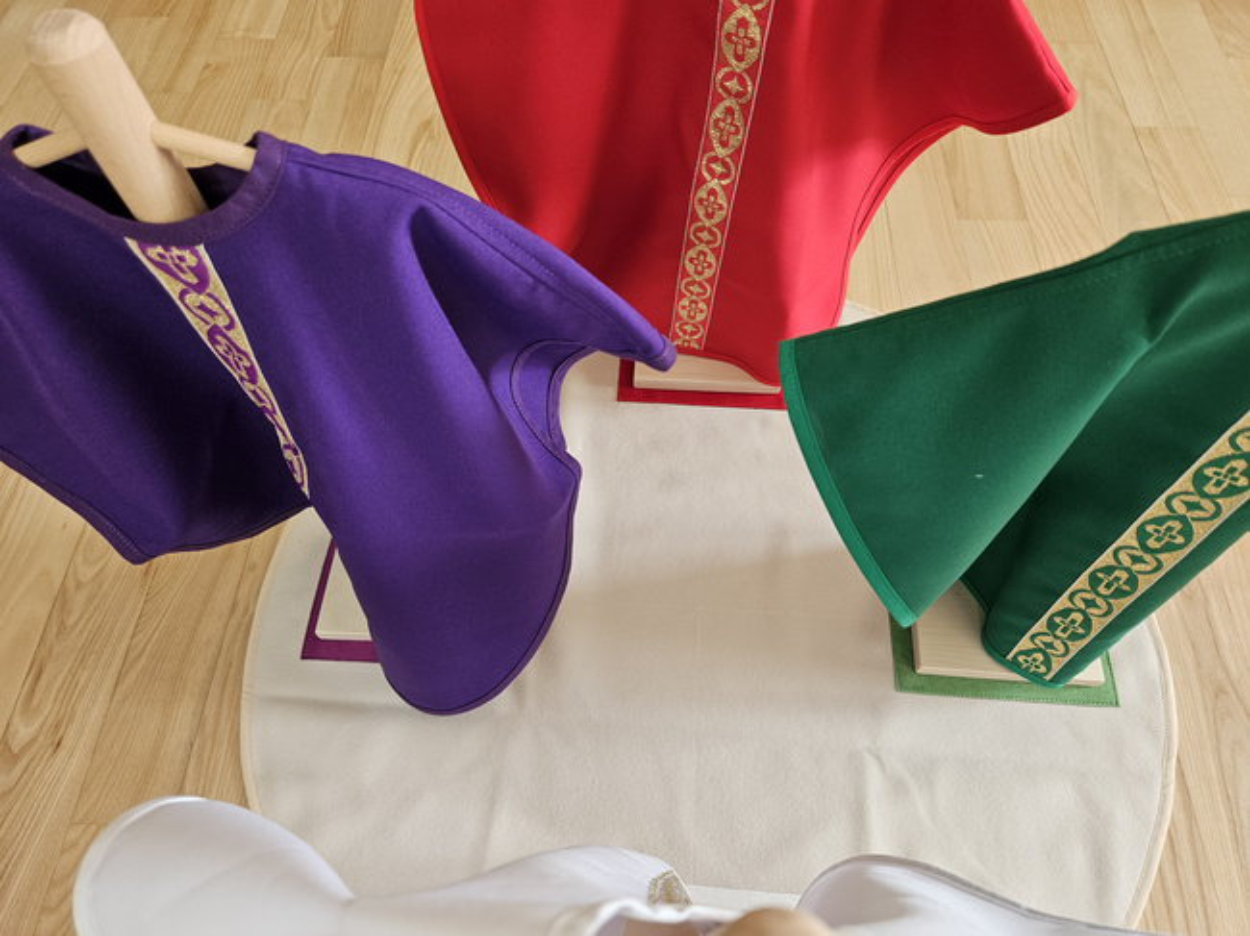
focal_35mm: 23
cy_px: 468
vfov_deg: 58.8
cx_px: 625
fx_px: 830
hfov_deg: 73.9
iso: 250
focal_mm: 5.4
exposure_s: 1/100
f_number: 1.8
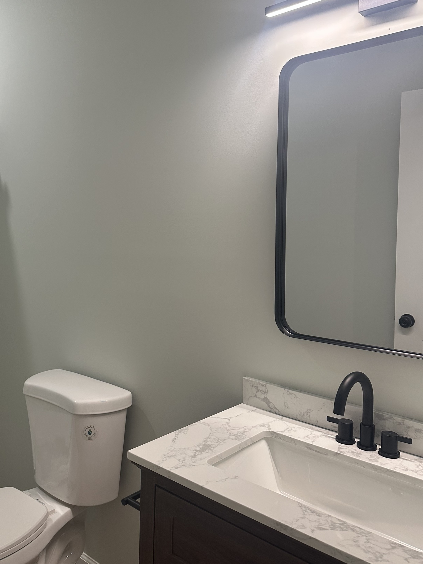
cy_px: 249
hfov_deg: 46.5
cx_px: 167
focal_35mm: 30
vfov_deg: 59.8
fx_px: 489
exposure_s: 1/120
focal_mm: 6.86
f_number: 1.78
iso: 160
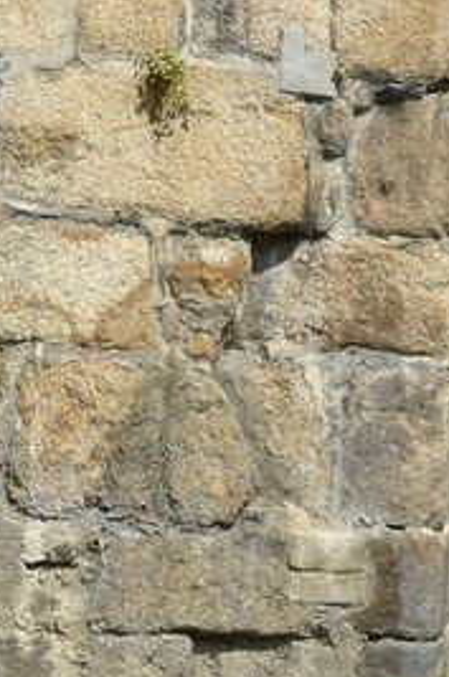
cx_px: 112
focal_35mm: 210
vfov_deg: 8.6
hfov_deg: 6.5
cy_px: -1179
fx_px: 3944
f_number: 16
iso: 200
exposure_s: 1/200
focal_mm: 35
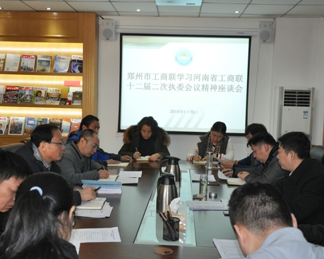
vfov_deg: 34.4
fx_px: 418
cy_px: 132
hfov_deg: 42.4
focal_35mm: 44
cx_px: 156
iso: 800
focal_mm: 25
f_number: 4
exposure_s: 1/125
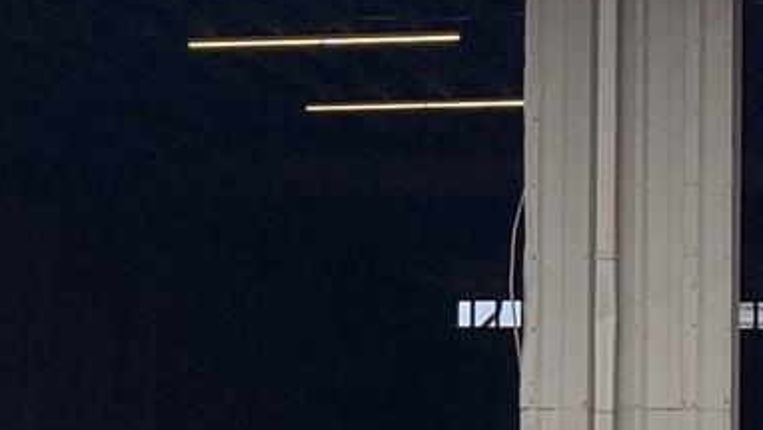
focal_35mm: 152
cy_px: 100
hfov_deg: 14.1
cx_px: 252
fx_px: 3076
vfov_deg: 8.0
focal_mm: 4.25
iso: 25
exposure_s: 1/2114
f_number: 1.8
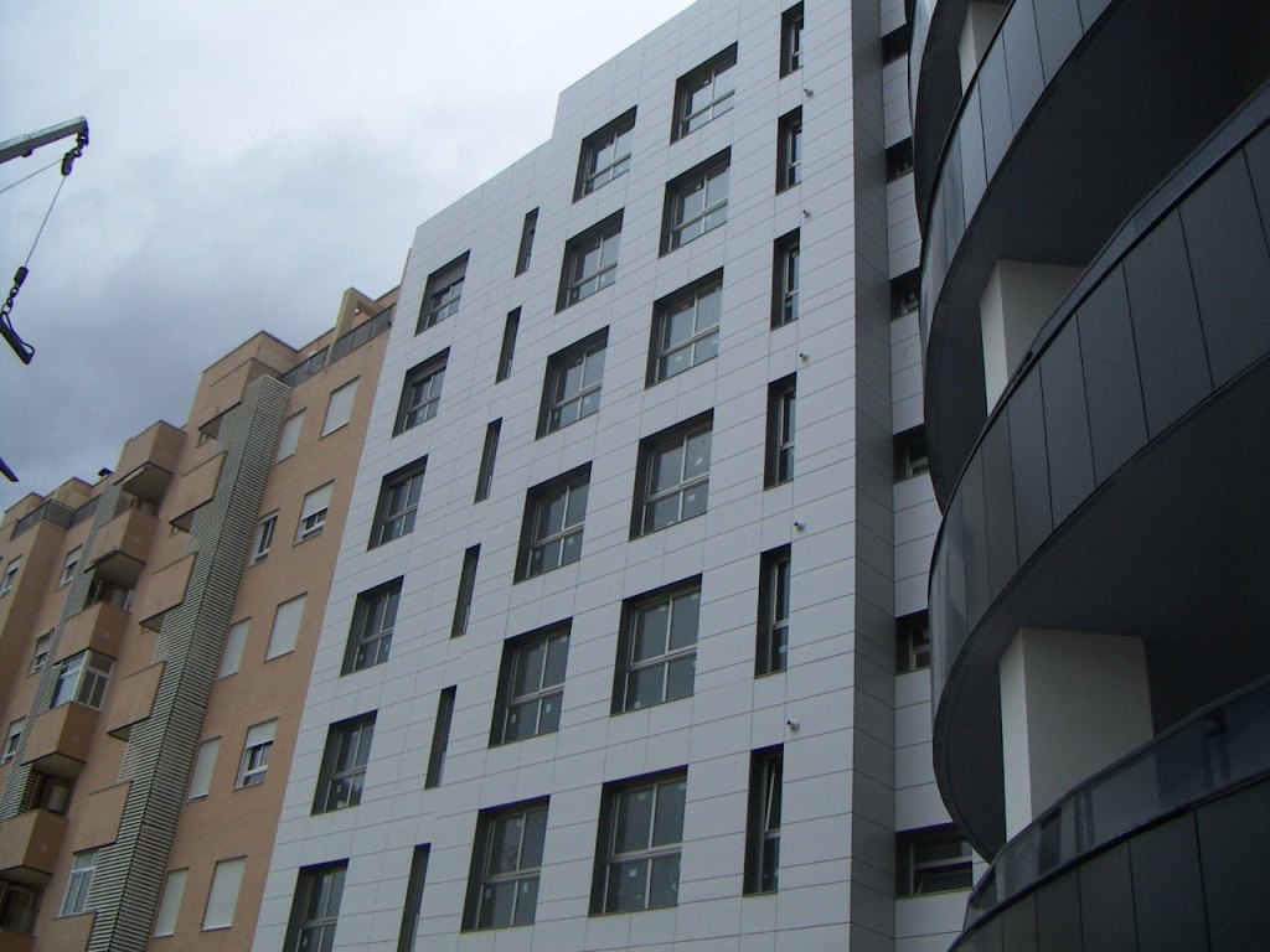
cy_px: 476
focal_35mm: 36
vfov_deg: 39.7
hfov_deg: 51.4
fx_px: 1321
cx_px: 635
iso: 64
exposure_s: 1/160
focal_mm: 4.7
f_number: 6.7
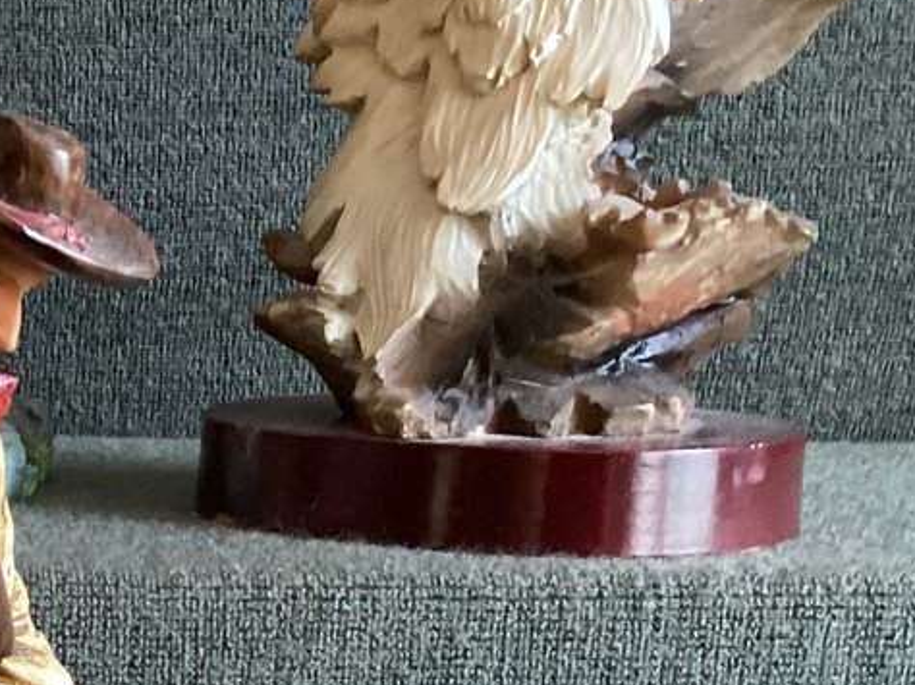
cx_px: -84
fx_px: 2616
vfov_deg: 14.1
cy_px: 1004
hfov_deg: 19.1
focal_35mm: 99
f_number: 2.4
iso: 400
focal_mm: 3.3
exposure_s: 1/40
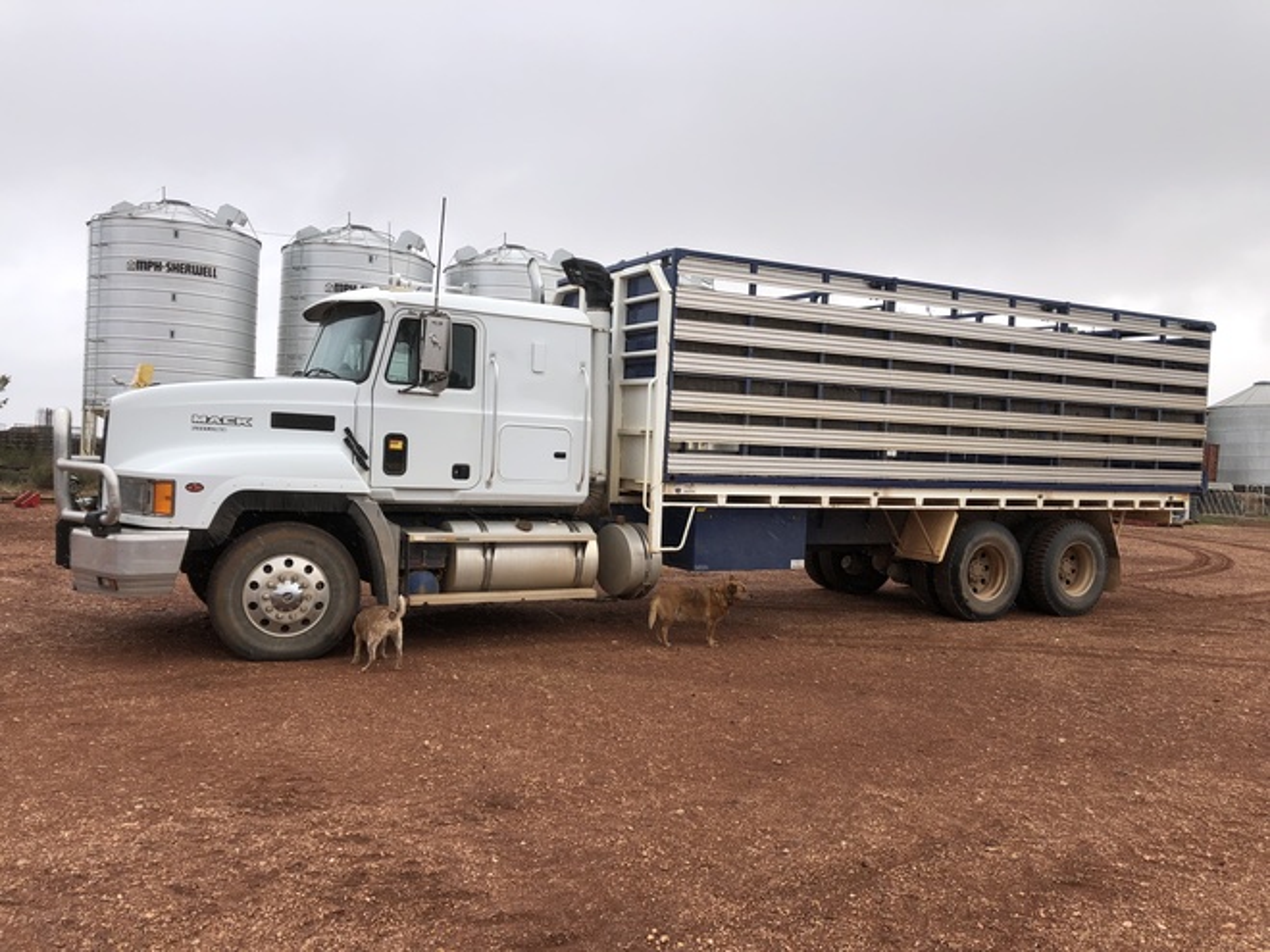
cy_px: 476
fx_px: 1027
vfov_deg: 49.7
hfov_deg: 63.4
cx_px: 635
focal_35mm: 28
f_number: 1.8
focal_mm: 3.99
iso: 20
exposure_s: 1/666
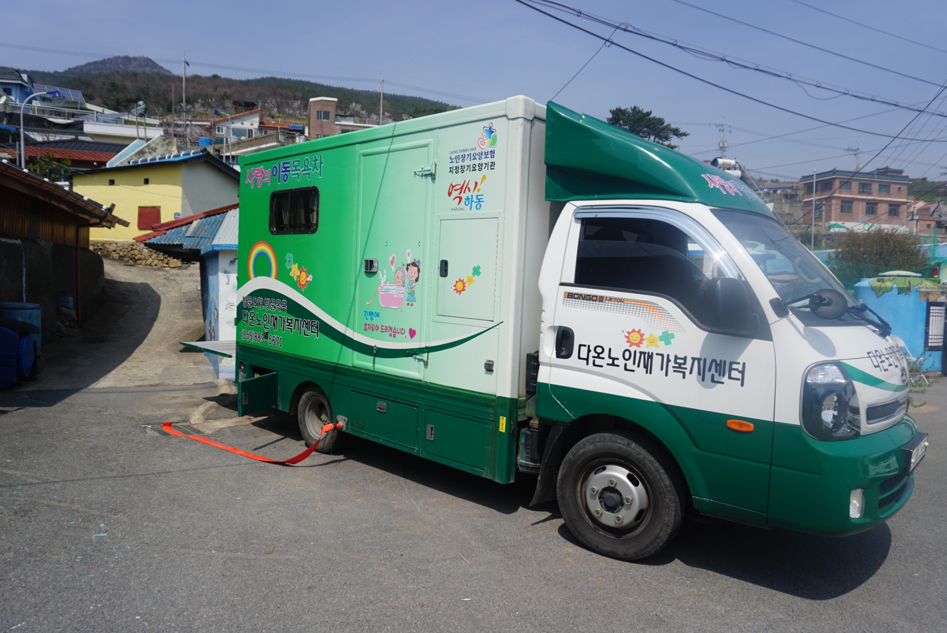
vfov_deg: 53.2
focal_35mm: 24
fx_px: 632
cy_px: 316
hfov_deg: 73.7
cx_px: 474
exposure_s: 1/800
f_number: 5.6
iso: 100
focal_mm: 16
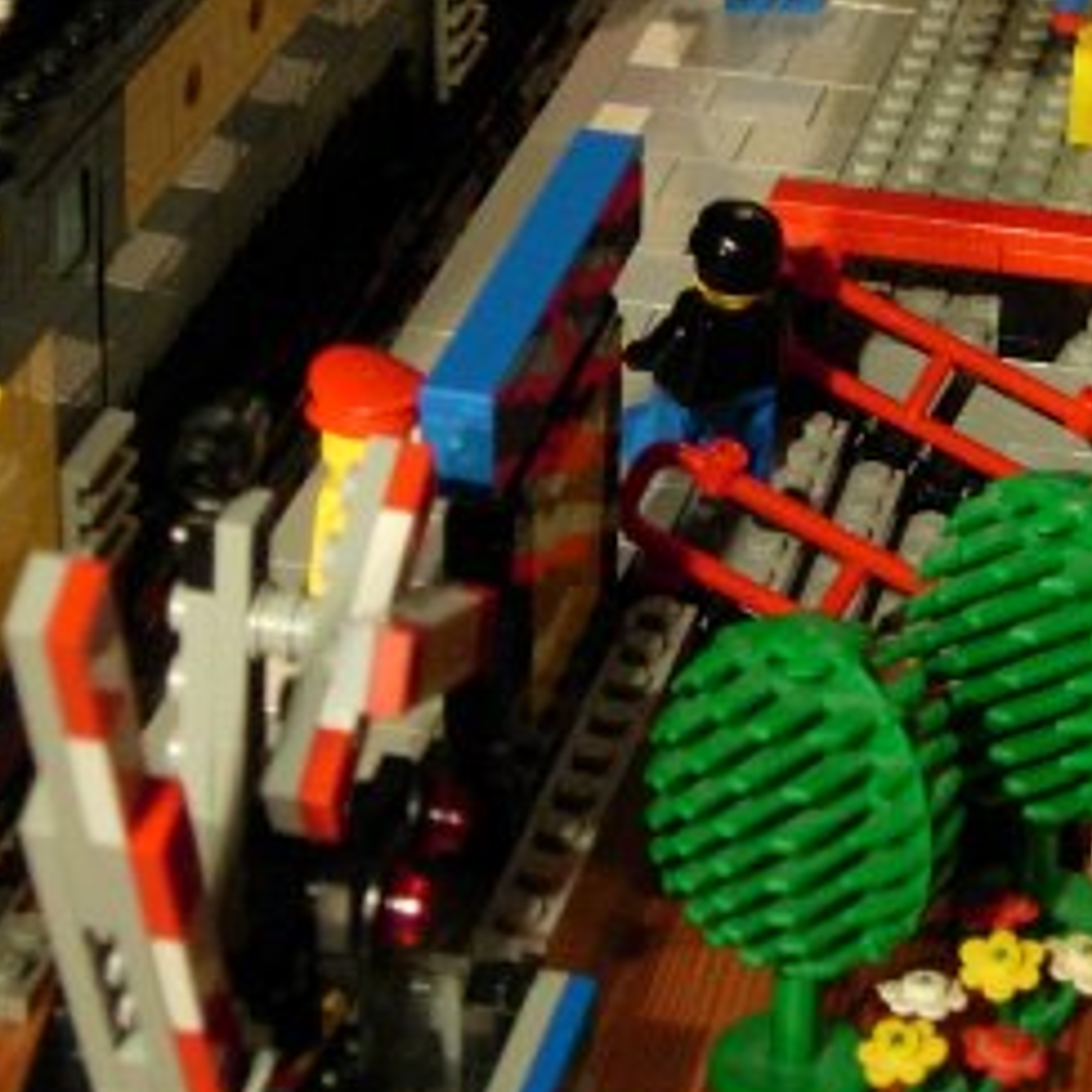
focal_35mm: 118
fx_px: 4211
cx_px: 823
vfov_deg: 14.7
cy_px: 157
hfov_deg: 14.7
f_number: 3.2
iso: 200
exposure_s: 1/33.9
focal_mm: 10.6
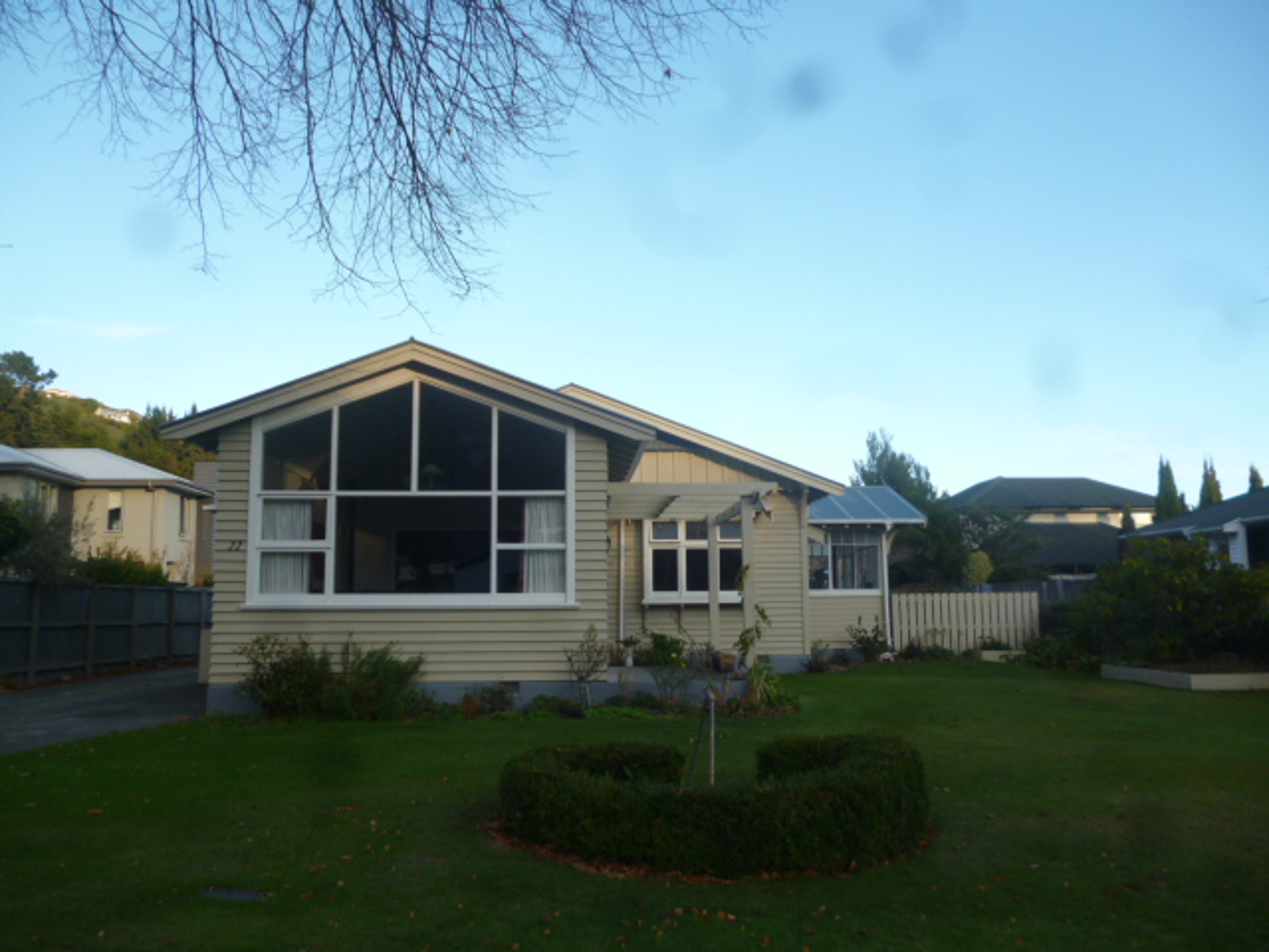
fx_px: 1026
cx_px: 634
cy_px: 476
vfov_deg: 49.7
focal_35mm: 28
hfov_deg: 63.4
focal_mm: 5
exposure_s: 1/250
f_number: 3.1
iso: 100
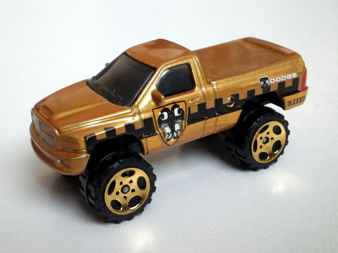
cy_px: 126
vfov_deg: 30.9
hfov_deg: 40.4
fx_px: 459
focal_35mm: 47
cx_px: 169
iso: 400
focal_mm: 8.3
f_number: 3.4
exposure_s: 1/25
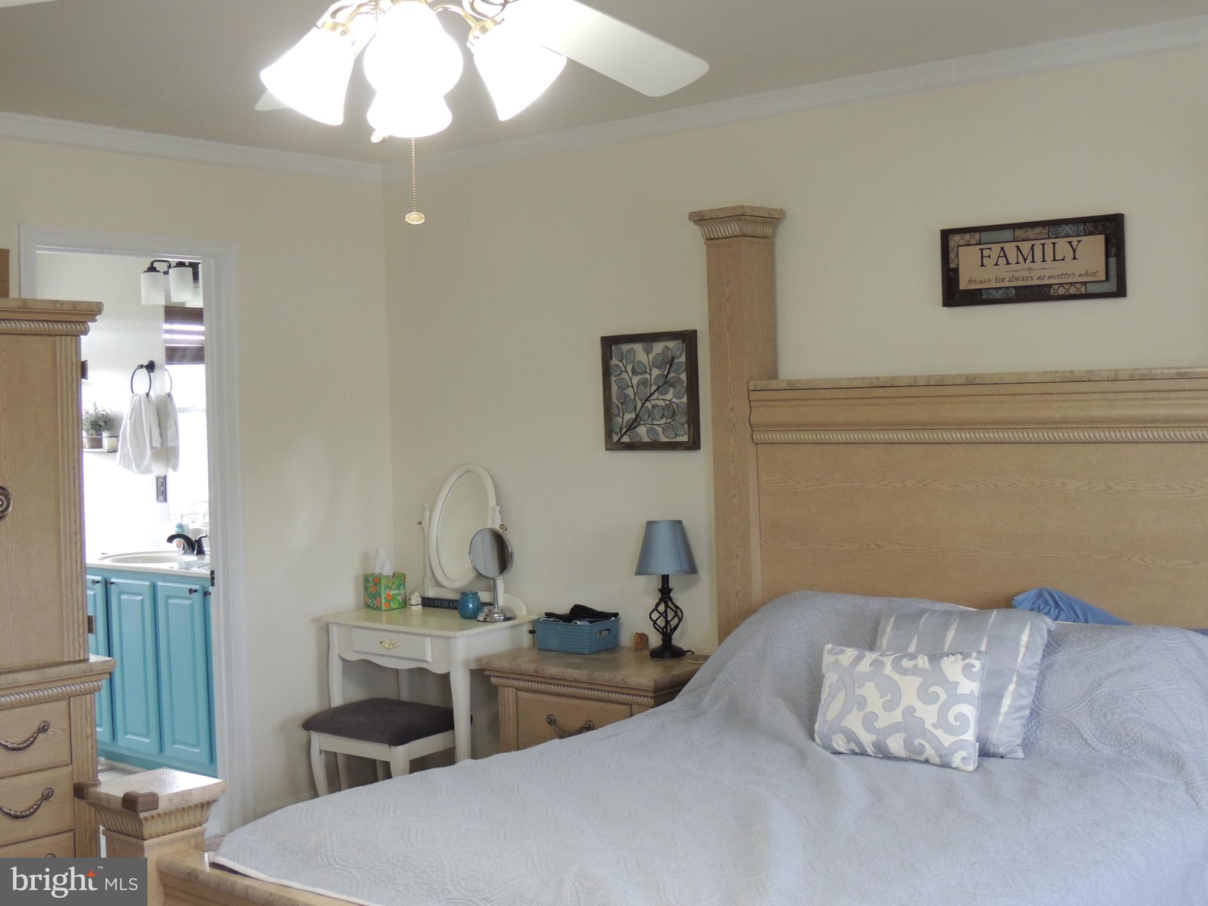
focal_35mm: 43
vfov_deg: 33.6
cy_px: 453
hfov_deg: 43.9
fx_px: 1501
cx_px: 604
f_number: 3.4
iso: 400
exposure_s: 1/40
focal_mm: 7.6
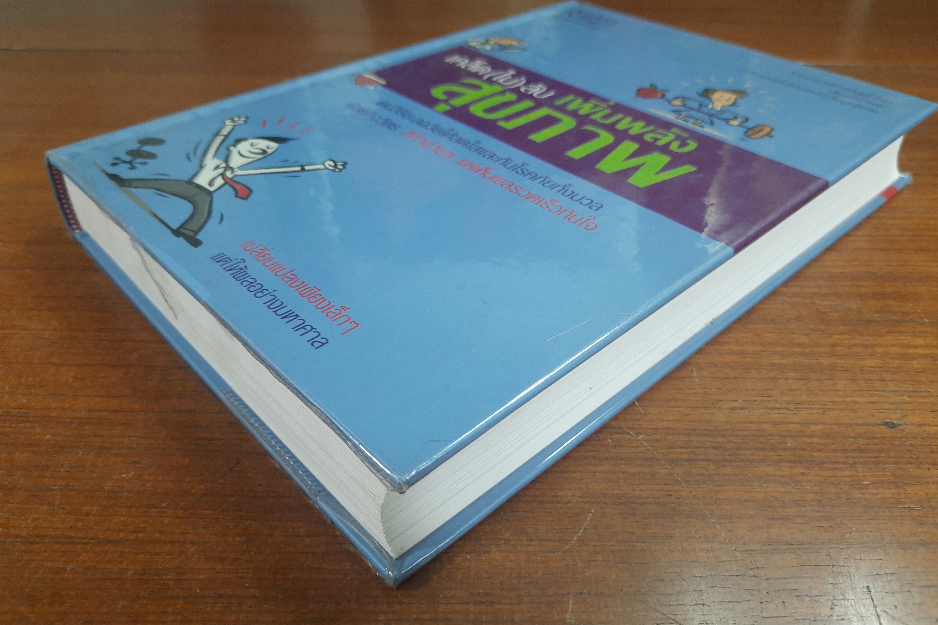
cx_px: 469
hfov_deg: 67.4
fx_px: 703
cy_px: 283
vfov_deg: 47.9
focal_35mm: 27
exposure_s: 1/50
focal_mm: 4.6
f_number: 2
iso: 320
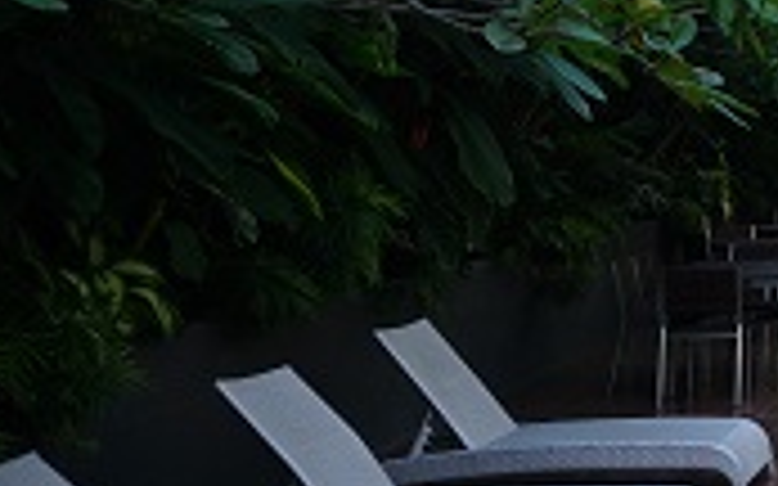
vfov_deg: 15.0
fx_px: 1802
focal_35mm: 85
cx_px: 1174
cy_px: -32
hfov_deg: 20.7
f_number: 9
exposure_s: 1/100
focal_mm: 16
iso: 100
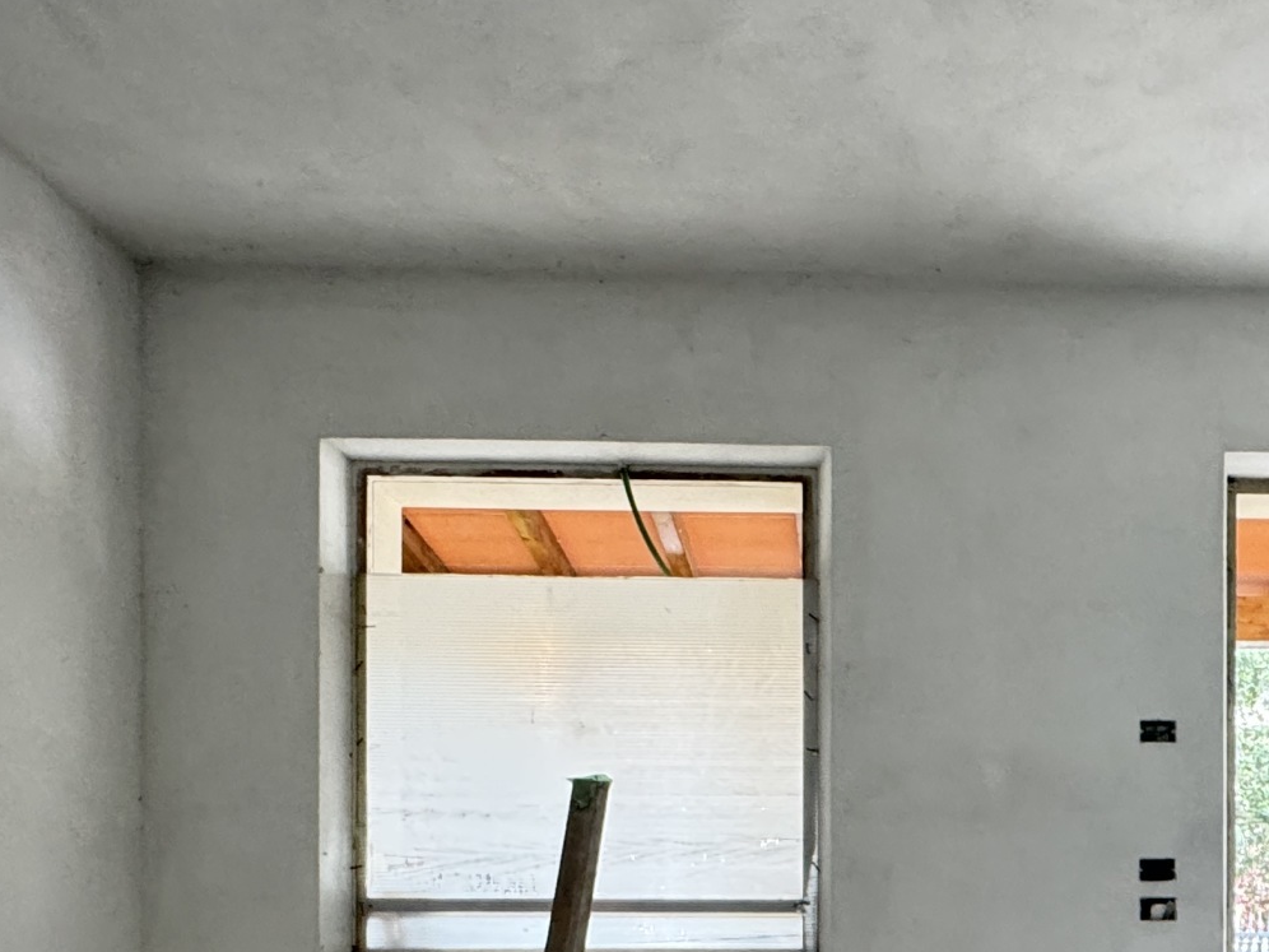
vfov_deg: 36.2
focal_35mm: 36
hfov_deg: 49.7
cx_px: 922
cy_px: 923
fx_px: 1320
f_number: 2.2
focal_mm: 2.22
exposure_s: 1/60
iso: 400
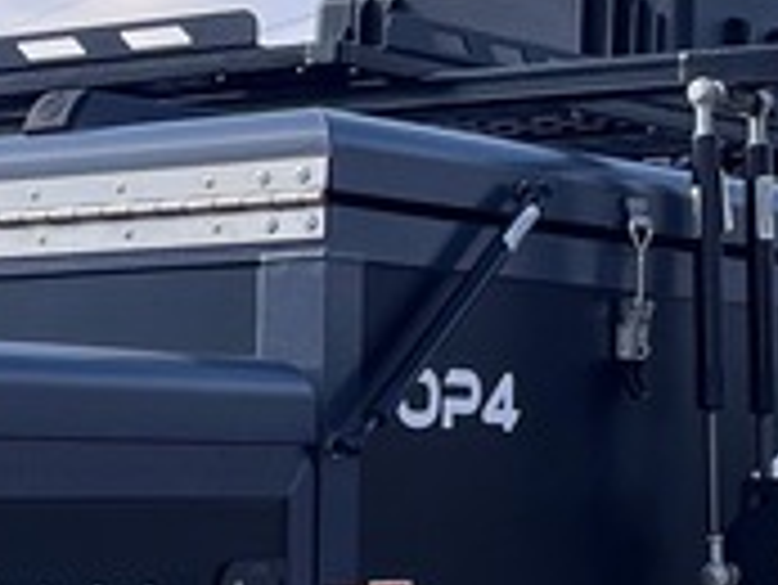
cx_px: -333
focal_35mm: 150
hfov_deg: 12.6
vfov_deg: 9.7
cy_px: 842
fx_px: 3374
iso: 50
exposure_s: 1/3135
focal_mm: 5.1
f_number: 1.6
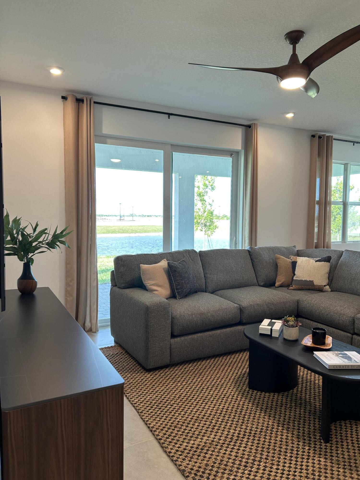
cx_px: 180
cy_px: 240
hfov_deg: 53.1
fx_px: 361
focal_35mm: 26
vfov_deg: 67.3
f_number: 1.5
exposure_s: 1/120
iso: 40
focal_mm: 5.7
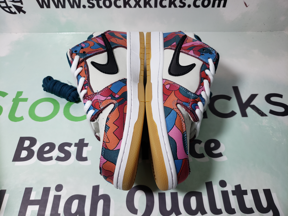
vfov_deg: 53.1
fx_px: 216
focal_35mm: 26
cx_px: 144
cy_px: 108
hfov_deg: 67.3
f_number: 1.5
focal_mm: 4.3
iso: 50
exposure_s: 1/444
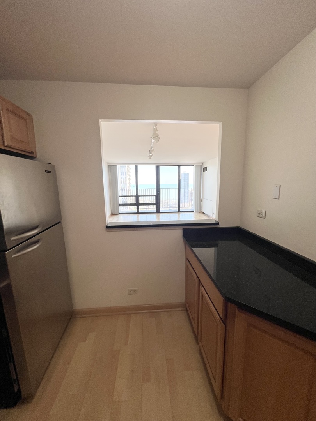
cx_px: 158
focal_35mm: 13
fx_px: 158
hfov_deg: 89.9
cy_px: 210
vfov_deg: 106.2
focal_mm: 1.57
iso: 50
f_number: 1.8
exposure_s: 1/120
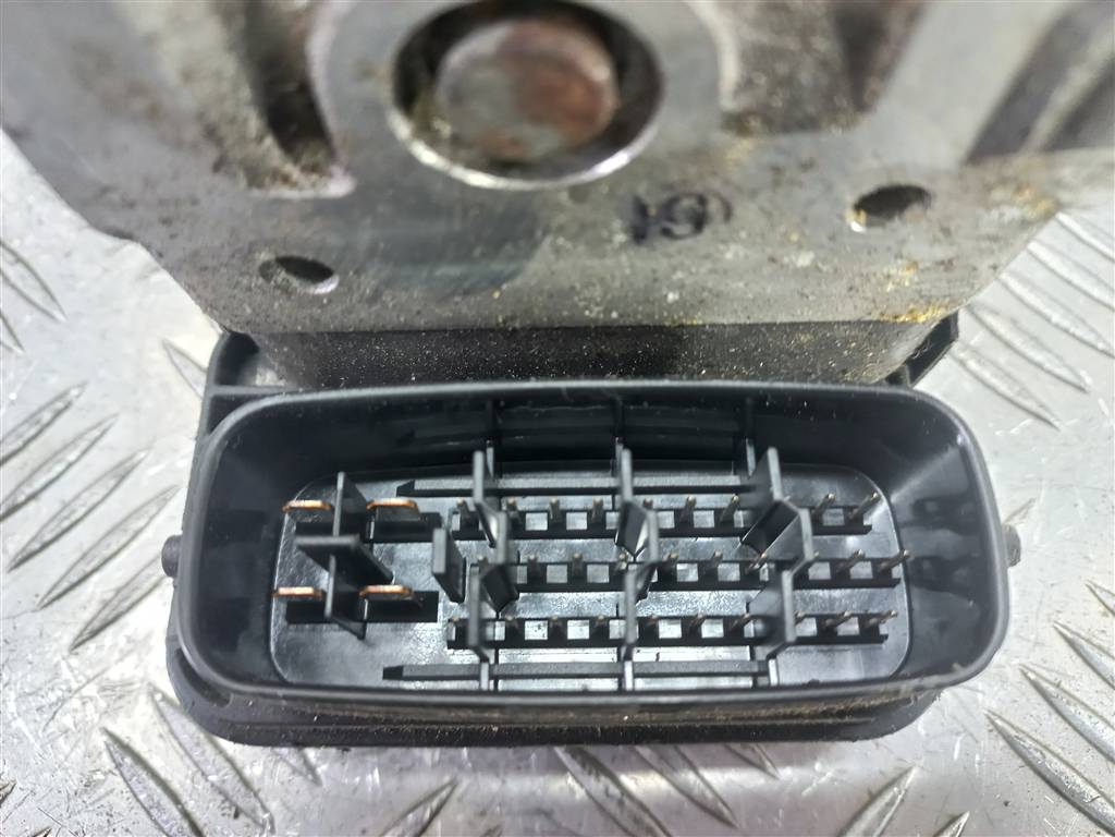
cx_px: 558
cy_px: 418
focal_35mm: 25
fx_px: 805
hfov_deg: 69.4
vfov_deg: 54.9
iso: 320
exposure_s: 1/33
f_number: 1.8
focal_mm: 4.6
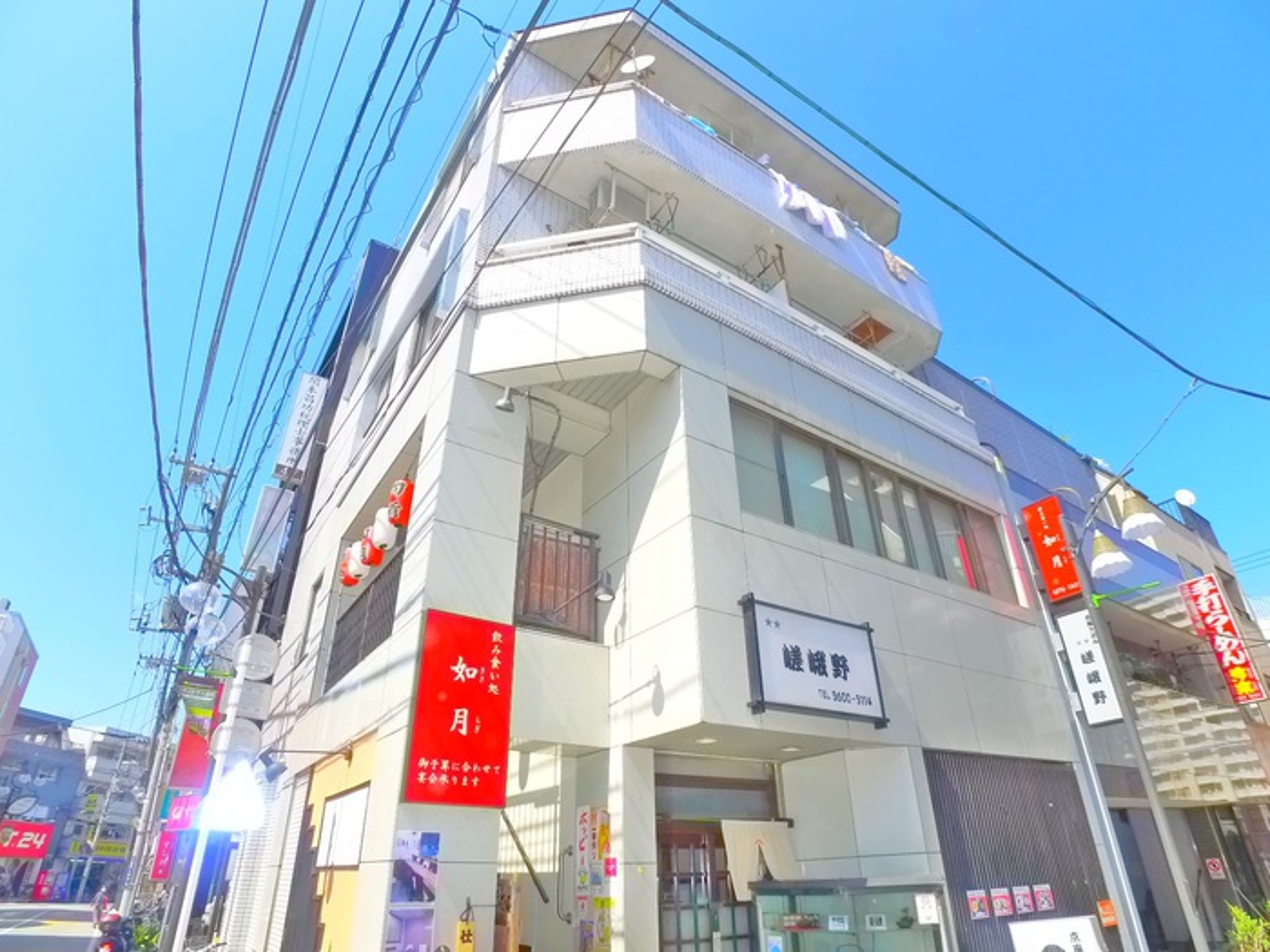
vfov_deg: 56.8
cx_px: 635
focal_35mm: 24
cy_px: 476
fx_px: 881
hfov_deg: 71.6
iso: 400
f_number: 4
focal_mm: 5.1
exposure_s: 1/640
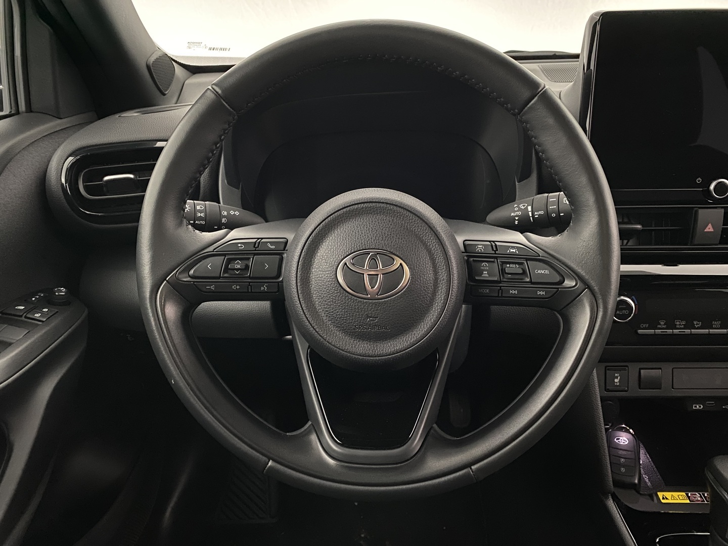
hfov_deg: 67.3
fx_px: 547
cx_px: 364
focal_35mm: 26
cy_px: 273
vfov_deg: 53.1
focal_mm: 4.25
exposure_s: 1/25
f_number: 1.8
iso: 1250
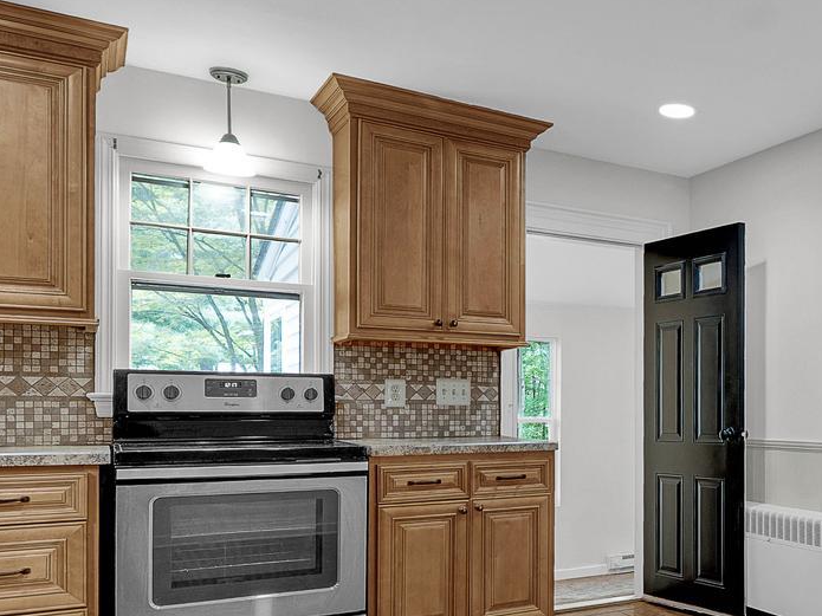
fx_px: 807
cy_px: 401
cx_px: 752
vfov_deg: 41.3
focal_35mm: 34
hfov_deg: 47.9
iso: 200
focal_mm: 12
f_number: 8
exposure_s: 1/1.25
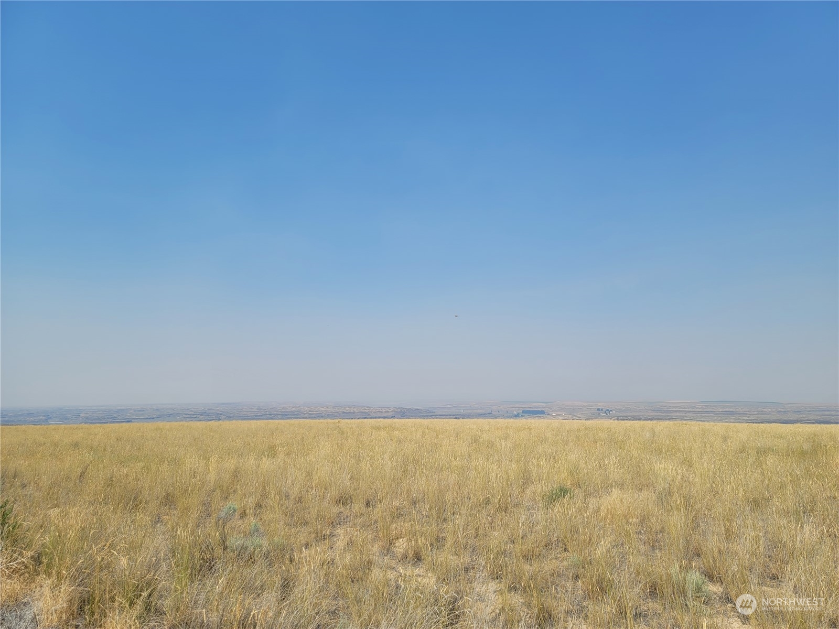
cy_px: 314
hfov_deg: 69.4
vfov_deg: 54.9
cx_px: 420
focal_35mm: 25
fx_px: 606
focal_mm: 7
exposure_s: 1/1297
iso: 20
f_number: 1.8
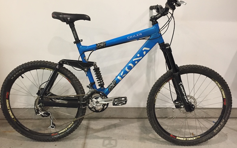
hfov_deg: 61.2
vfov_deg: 40.6
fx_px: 200
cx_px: 119
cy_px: 77
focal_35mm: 31
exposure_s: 1/30
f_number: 2.2
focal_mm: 4.15
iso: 160
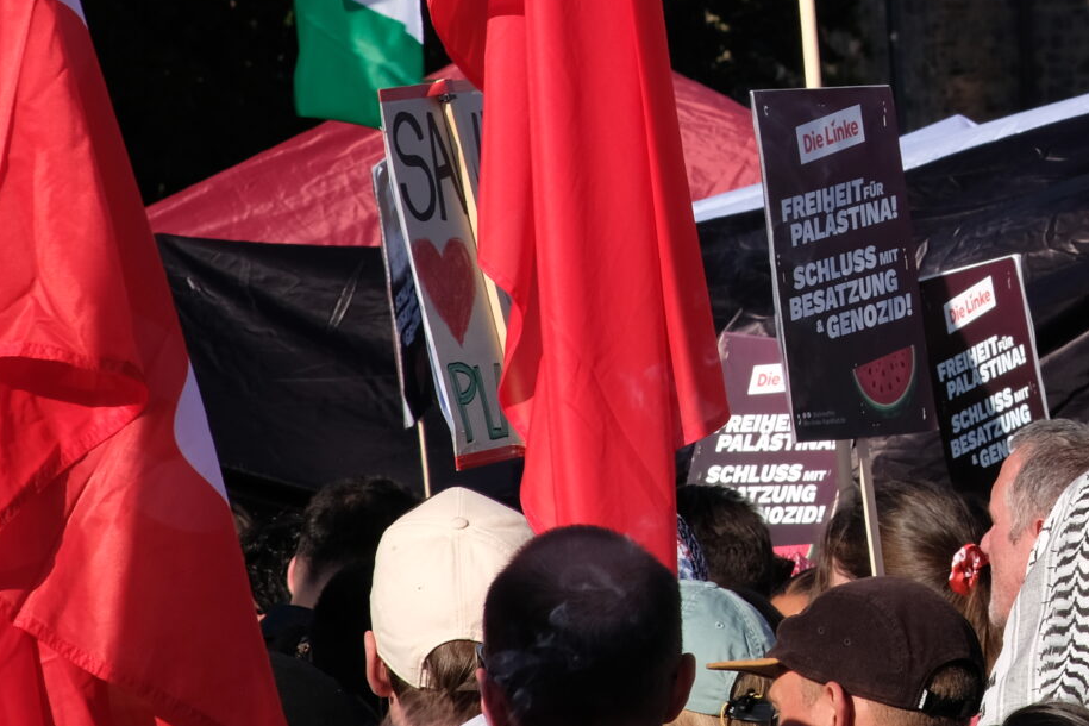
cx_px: 1420
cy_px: -97
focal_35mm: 358
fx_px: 10829
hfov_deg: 5.7
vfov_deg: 3.8
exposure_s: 1/200
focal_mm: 85
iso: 200
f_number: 9
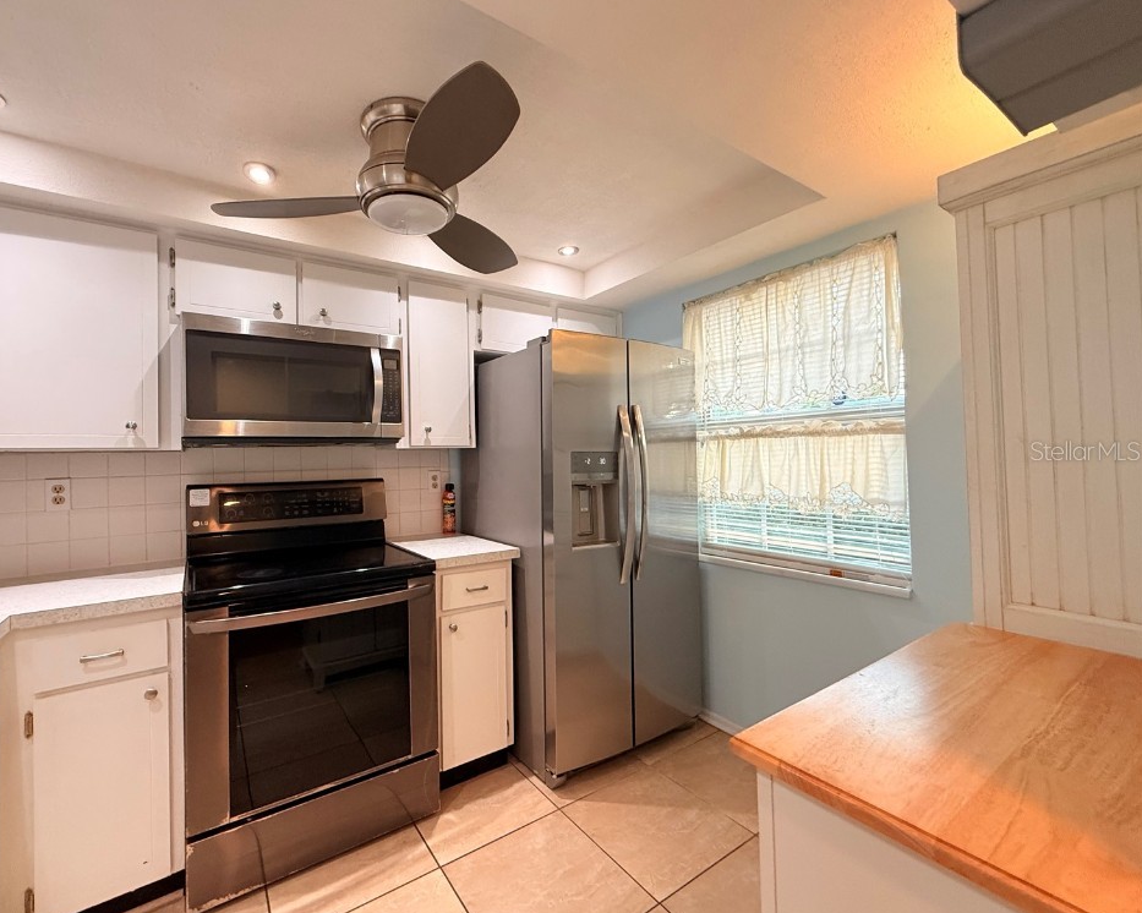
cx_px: 519
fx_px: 507
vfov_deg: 84.0
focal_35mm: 15
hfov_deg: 96.5
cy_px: 450
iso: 250
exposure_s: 1/120
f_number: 2.2
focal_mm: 2.22
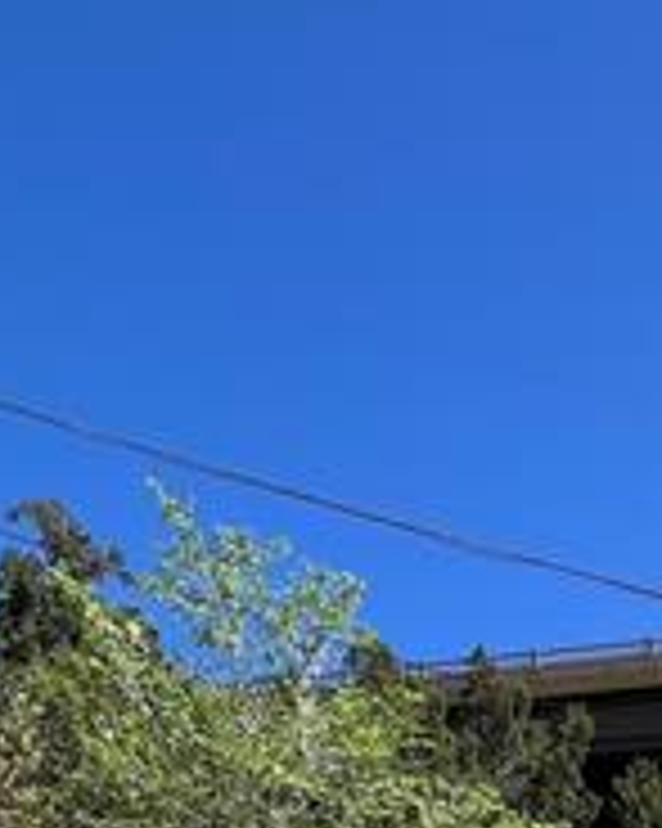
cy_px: 1292
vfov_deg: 25.2
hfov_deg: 27.0
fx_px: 1299
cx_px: 667
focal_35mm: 53
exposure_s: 1/951
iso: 32
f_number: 1.8
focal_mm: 1.57
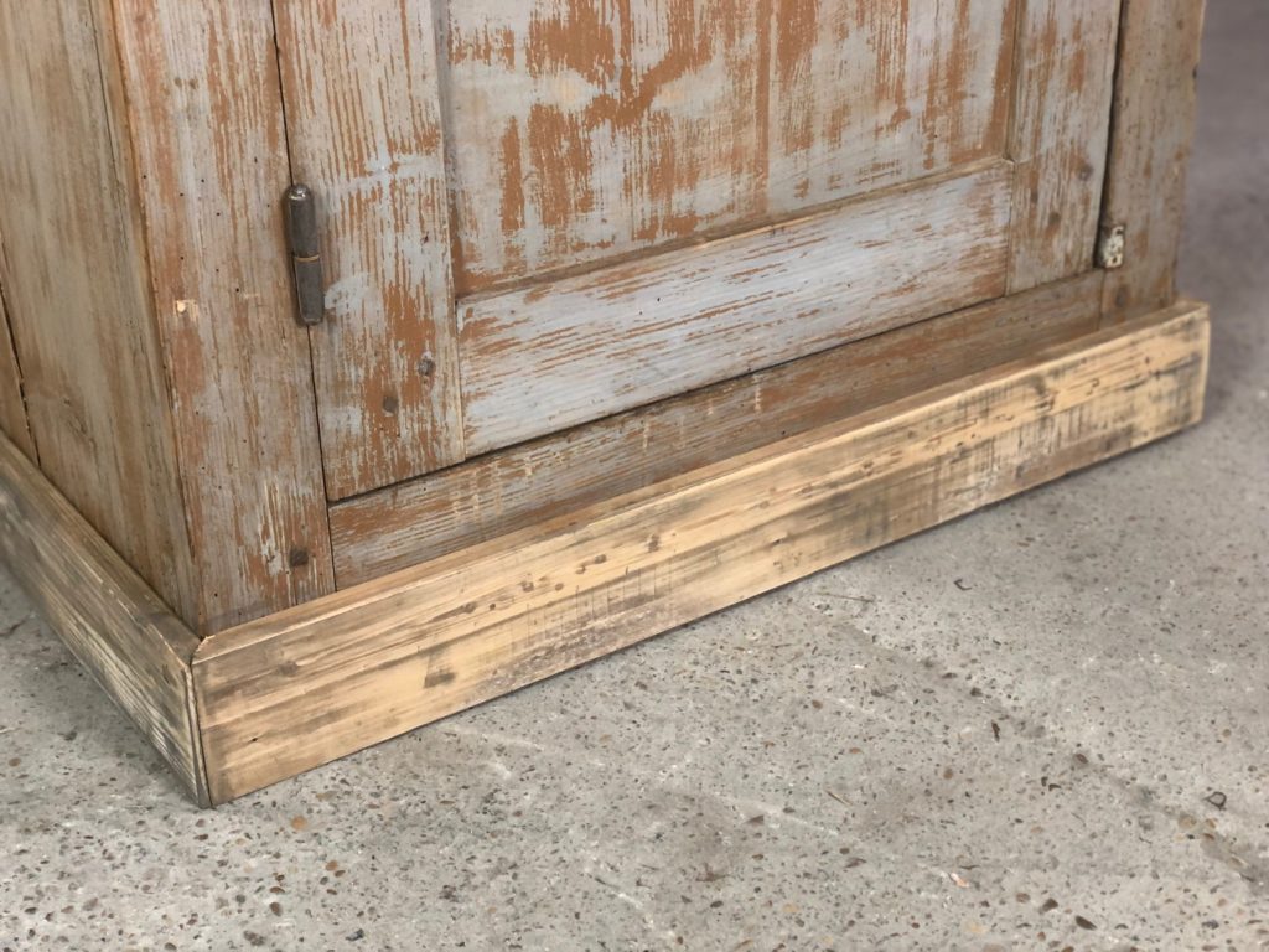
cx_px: 634
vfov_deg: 28.0
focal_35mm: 52
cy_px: 476
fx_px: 1906
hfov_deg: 36.8
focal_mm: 6
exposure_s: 1/33
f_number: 2.4
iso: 100
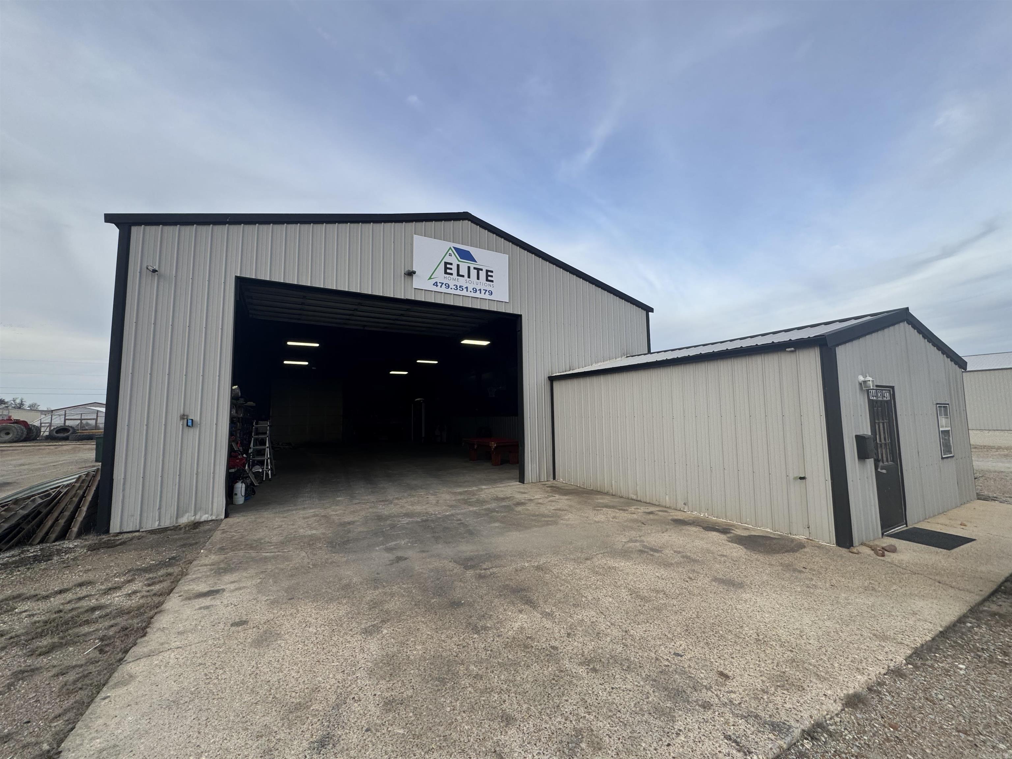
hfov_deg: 102.1
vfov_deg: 85.7
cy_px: 380
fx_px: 409
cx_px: 506
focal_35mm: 14
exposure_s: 1/286
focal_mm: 2.22
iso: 40
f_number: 2.2
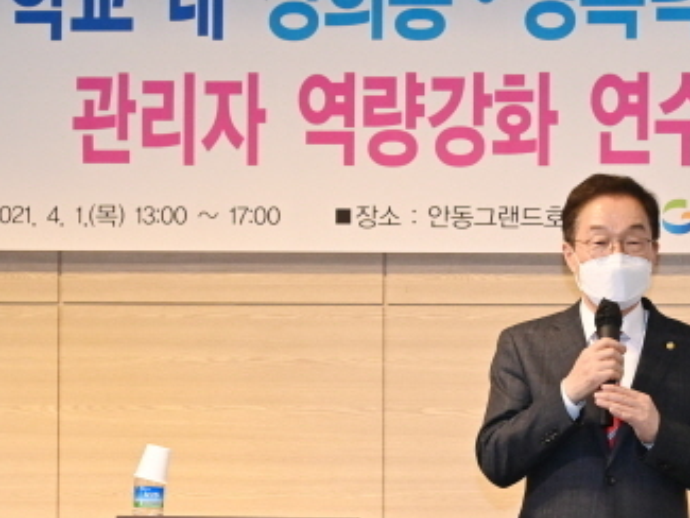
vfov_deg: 11.2
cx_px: 393
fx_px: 2652
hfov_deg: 14.8
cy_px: 305
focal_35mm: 133
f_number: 5
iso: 4000
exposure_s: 1/200
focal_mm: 75
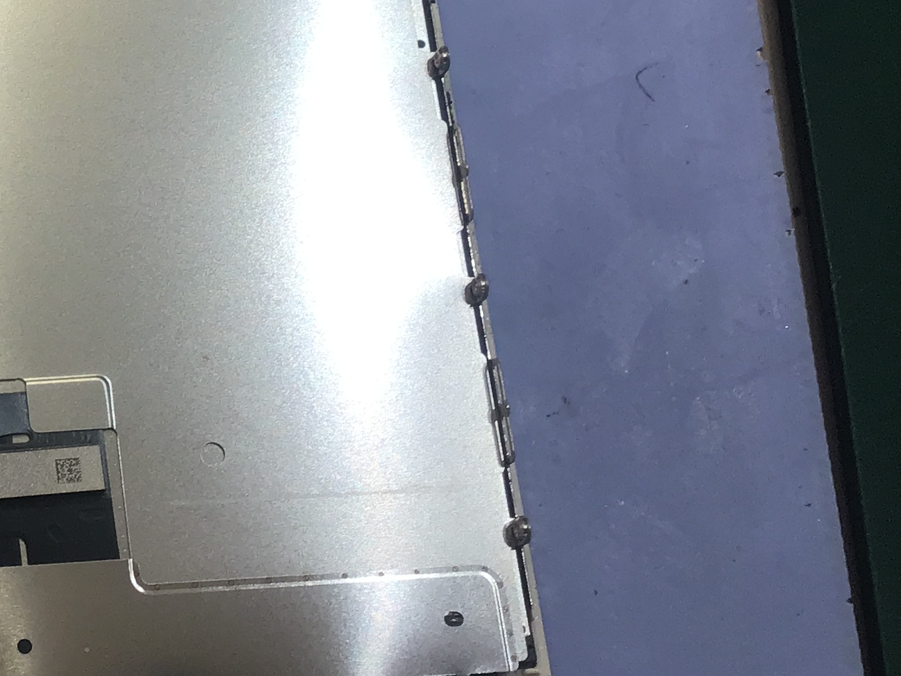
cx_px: -127
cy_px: 190
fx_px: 2030
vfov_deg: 18.8
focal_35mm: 78
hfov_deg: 23.3
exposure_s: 1/60
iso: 32
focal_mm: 3.3
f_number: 2.4
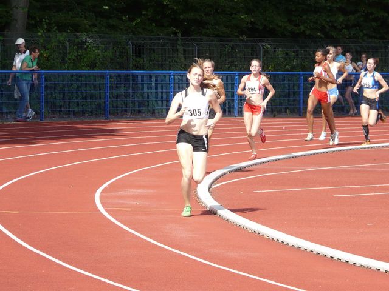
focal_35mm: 218
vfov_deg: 6.8
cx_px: 194
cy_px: 146
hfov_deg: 9.1
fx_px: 2450
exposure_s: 1/500
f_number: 3.6
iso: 100
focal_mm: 35.9
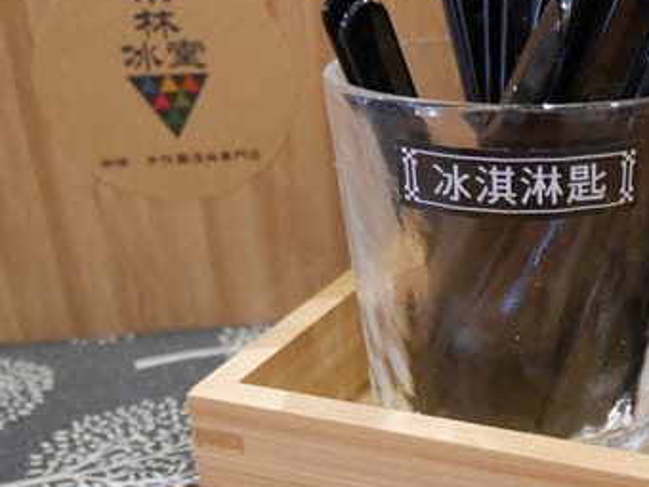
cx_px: 575
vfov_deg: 28.4
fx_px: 956
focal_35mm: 51
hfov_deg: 35.5
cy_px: 311
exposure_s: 1/40
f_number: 3.6
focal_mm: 13
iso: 3200
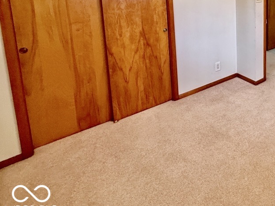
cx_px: 276
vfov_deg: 43.0
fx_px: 230
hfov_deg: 49.9
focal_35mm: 29
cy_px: 11
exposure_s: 1/60
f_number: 2.2
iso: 400
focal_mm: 2.22
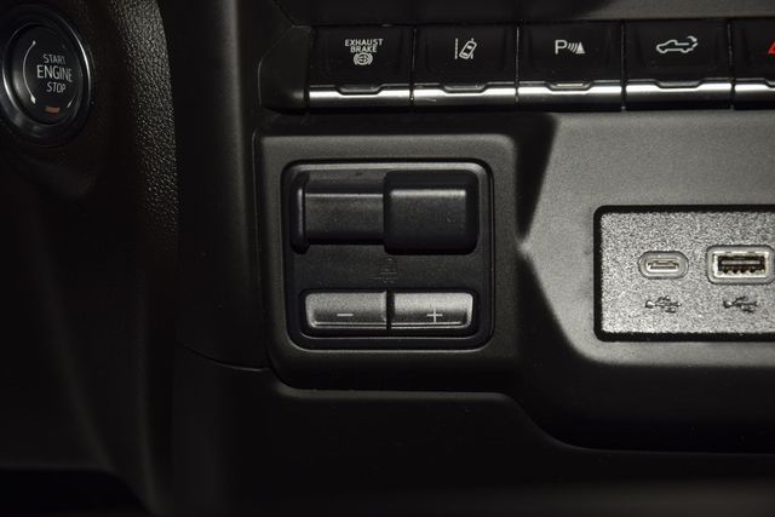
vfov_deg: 13.0
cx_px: 388
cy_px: 258
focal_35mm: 105
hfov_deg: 19.5
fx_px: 2261
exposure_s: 1/125
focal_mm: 70
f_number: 8
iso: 100
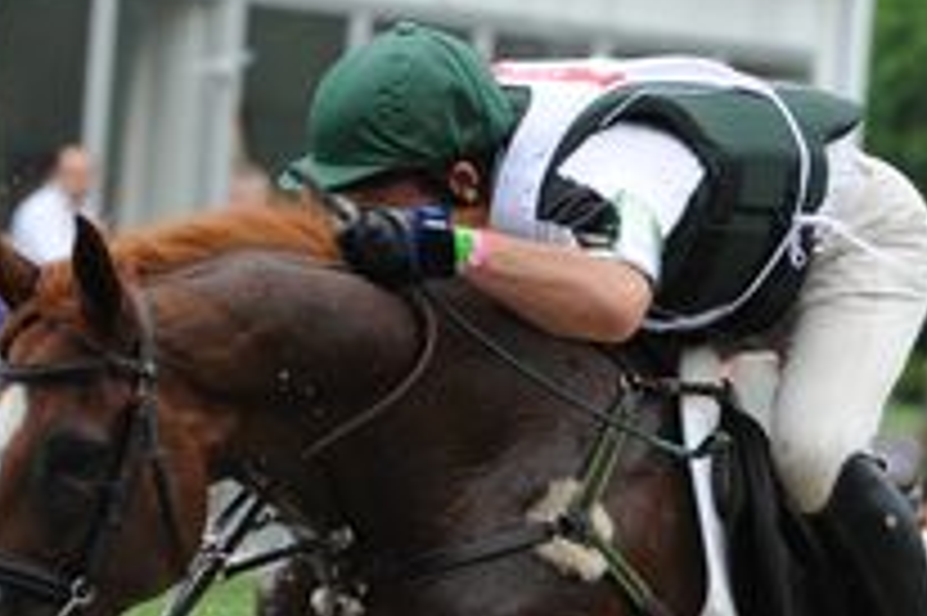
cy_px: 787
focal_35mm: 466
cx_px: 662
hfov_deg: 4.4
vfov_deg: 2.9
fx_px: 11990
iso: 500
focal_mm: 150
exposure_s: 1/500
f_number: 4.5
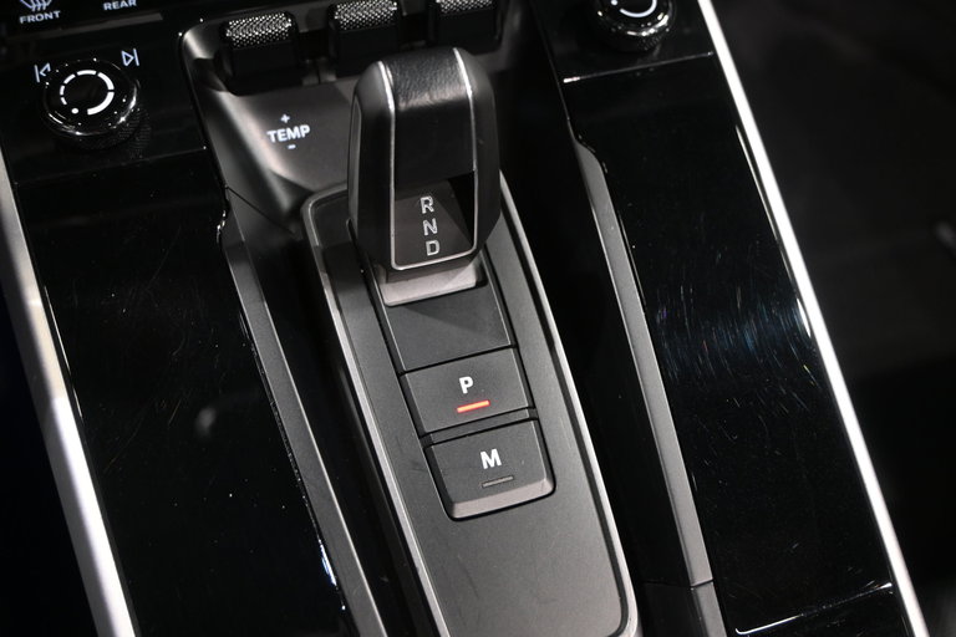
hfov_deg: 53.1
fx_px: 956
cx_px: 478
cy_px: 318
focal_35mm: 36
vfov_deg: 36.9
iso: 900
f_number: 4.2
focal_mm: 24
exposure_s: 1/40
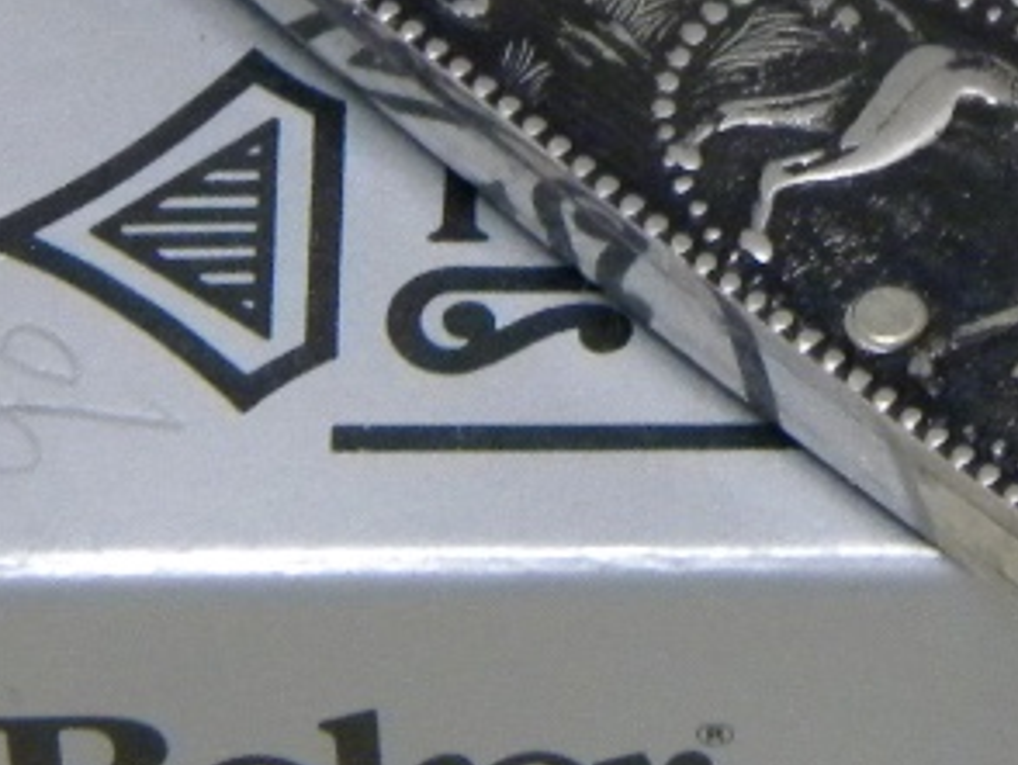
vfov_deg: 4.2
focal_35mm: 357
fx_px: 10507
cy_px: 145
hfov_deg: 5.5
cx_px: 1330
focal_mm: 19
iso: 400
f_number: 4.7
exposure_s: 1/18.1
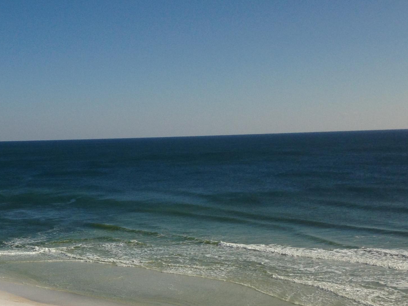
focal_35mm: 68
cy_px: 230
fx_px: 801
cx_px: 71
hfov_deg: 27.9
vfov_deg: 21.4
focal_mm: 4.12
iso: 50
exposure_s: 1/3623
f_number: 2.4
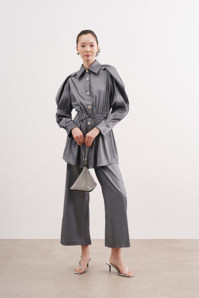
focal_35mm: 57
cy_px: 149
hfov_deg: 23.8
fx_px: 473
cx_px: 100
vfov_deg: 35.1
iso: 400
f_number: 11
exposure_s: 1/160
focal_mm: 57
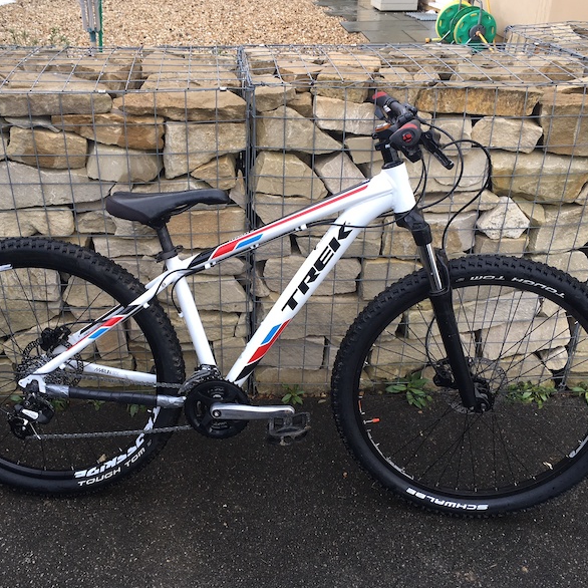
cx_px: 257
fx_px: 673
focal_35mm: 35
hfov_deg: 47.1
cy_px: 297
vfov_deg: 47.2
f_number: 2.2
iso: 25
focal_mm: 4.15
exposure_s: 1/125
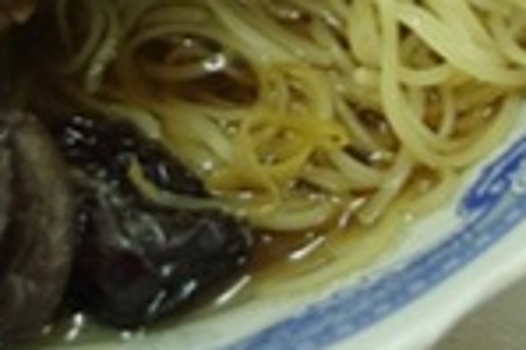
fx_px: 1591
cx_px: 388
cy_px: -219
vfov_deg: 11.8
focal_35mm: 109
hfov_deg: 18.7
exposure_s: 1/30
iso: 1600
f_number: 3.5
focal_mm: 18
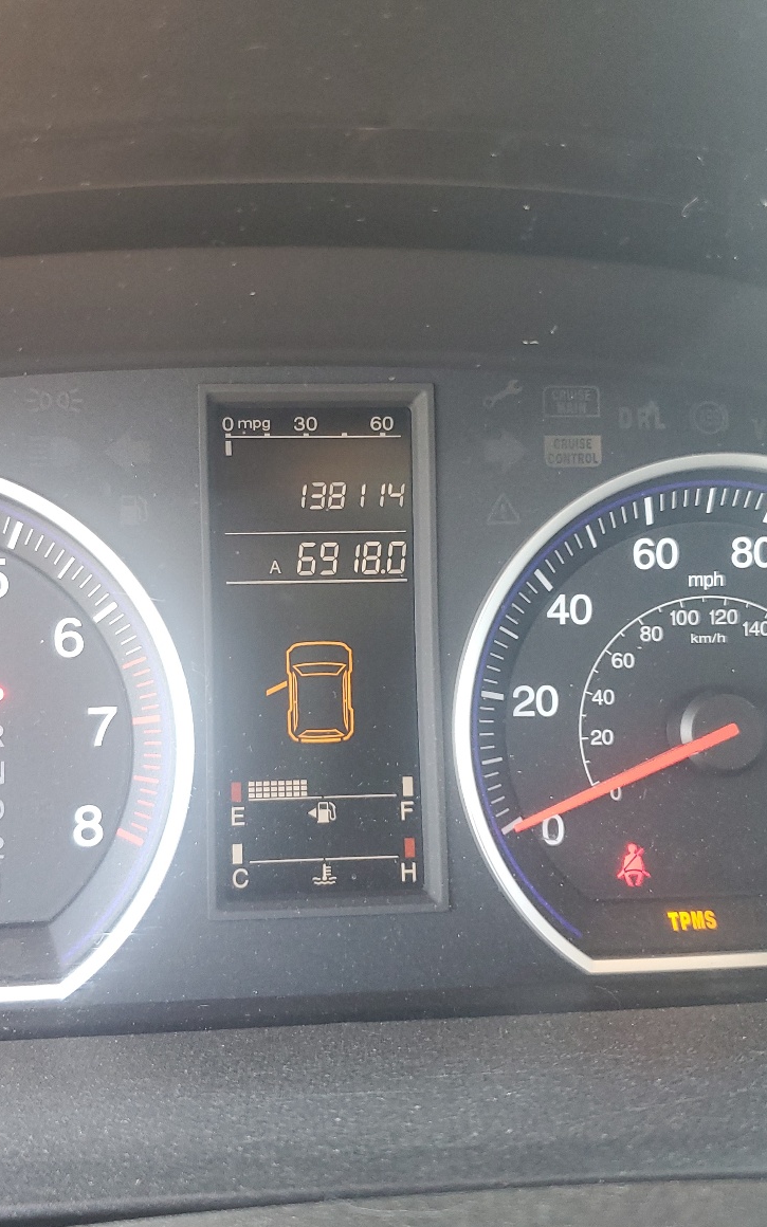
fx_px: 1271
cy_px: 633
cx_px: 318
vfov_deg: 51.5
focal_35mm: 38
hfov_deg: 33.5
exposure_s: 1/60.2
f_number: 1.5
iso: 133
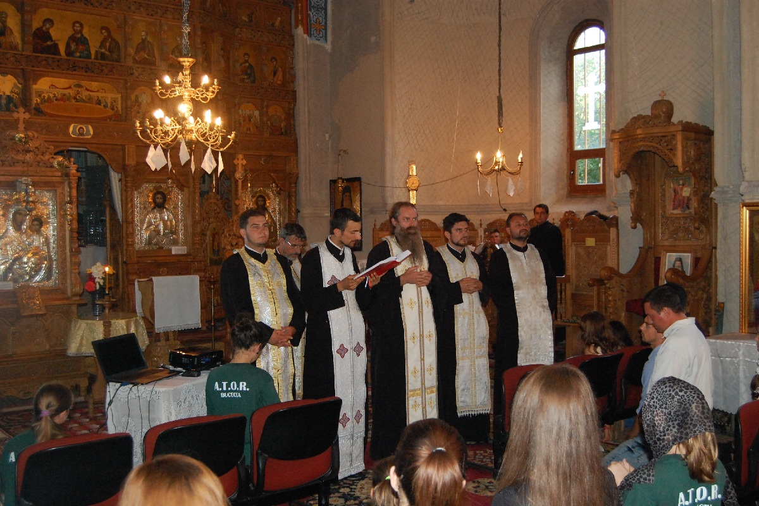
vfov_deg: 36.9
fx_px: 759
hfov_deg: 53.1
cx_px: 380
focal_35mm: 36
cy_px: 253
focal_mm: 24
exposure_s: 1/60
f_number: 5
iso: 1600
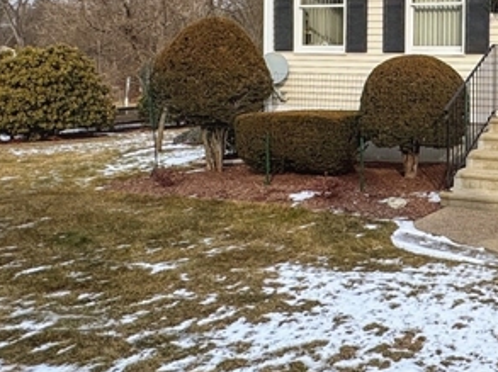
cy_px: 54
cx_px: 539
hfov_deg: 34.1
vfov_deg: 28.7
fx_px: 704
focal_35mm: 49
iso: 40
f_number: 2.2
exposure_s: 1/993
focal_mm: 2.22
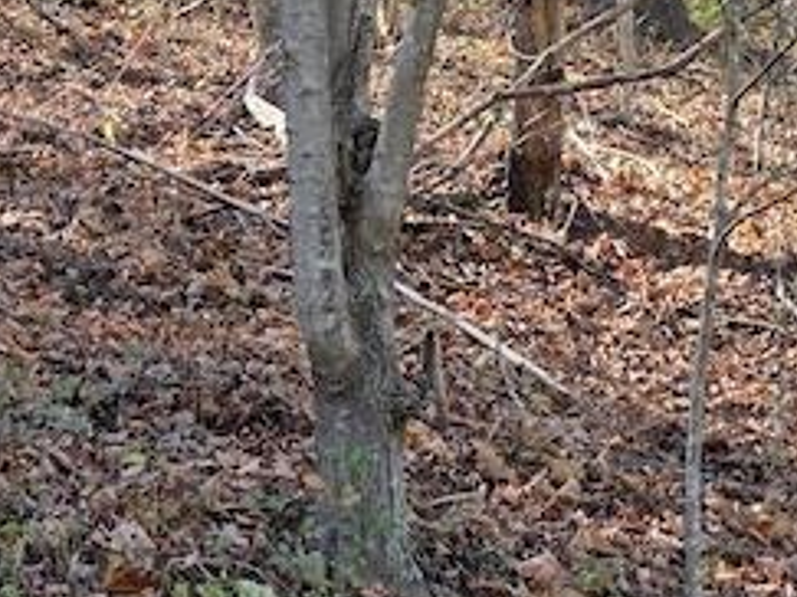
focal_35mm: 97
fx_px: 2232
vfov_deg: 15.0
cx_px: 298
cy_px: 10
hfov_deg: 20.2
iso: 50
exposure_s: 1/359
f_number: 1.7
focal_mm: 6.3
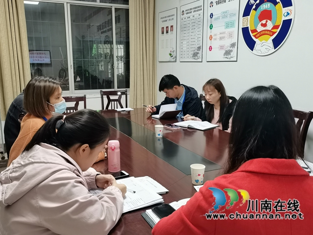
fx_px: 289
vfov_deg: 44.2
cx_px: 156
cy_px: 118
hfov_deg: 56.8
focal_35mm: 32
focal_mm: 5.58
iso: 400
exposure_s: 1/50
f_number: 1.8
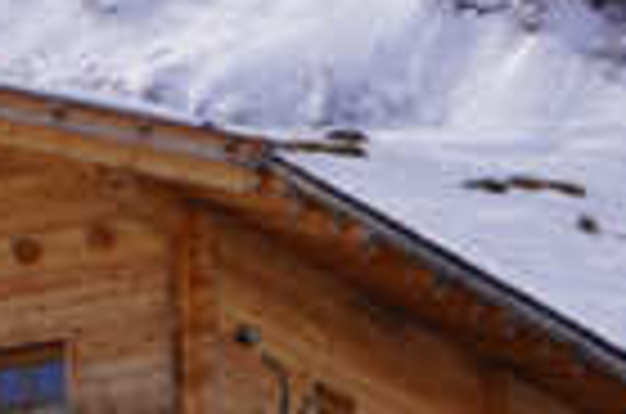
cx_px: -270
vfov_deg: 2.7
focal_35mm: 514
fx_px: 8914
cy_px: 47
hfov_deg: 4.0
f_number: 10
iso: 100
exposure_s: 1/320
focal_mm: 95
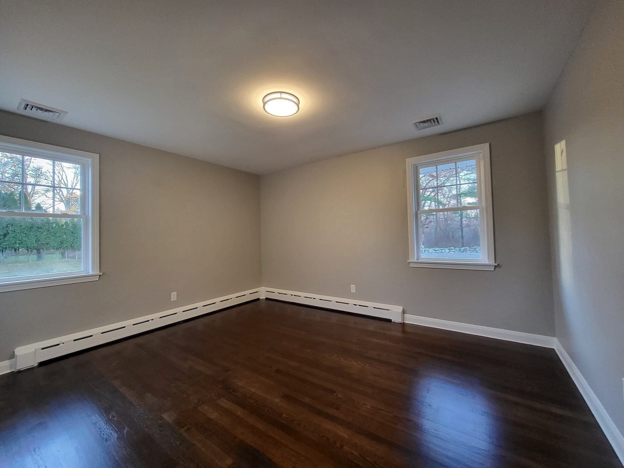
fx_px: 234
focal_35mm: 13
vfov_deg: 89.9
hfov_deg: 106.2
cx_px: 312
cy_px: 234
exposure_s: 1/60
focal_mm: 1.74
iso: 400
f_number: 2.2
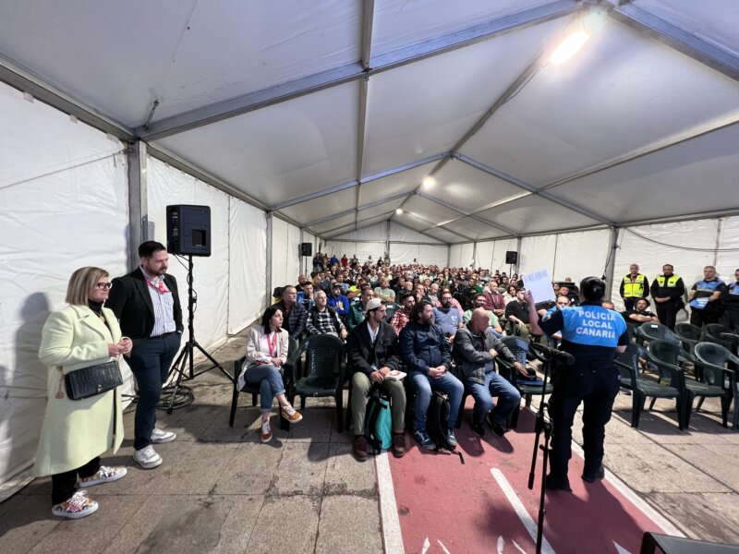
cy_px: 277
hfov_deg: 106.2
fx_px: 278
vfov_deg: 89.9
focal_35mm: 13
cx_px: 370
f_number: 1.8
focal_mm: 1.57
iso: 250
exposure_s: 1/50
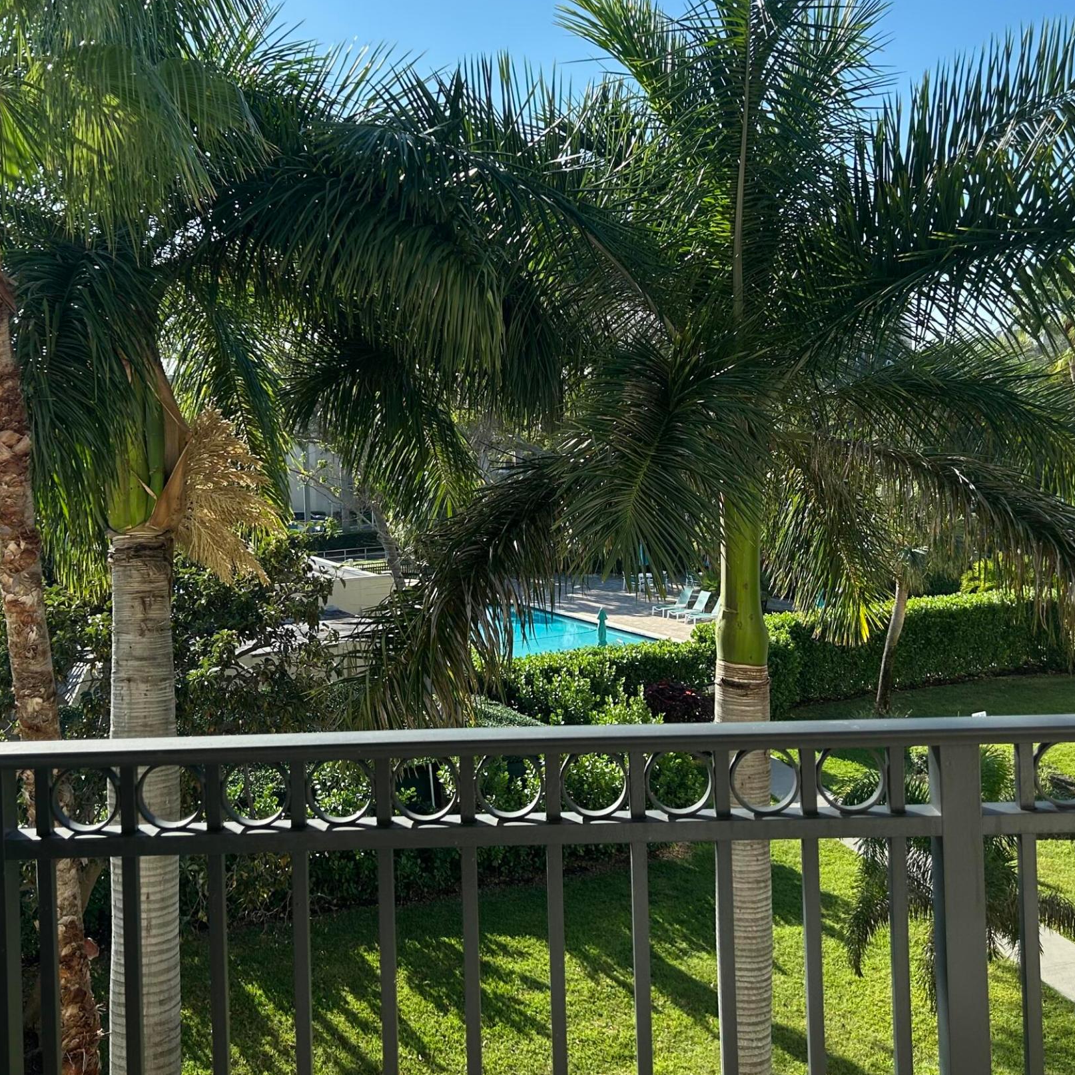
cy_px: 374
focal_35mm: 41
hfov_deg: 40.9
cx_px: 499
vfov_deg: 40.5
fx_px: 1441
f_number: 1.5
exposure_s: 1/2404
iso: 50
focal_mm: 5.7
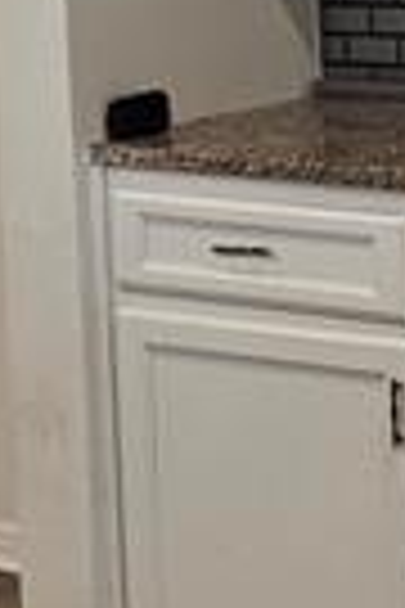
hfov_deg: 7.5
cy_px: 149
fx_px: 3071
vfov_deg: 11.3
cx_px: -108
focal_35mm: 182
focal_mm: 6.3
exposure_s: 1/120
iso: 160
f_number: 1.7
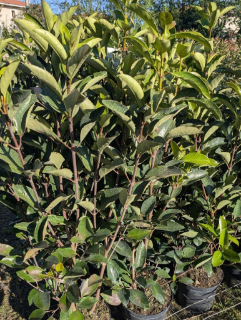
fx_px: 259
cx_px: 129
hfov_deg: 49.9
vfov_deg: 63.3
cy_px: 163
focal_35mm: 28
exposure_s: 1/802
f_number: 1.68
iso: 20
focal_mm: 6.9
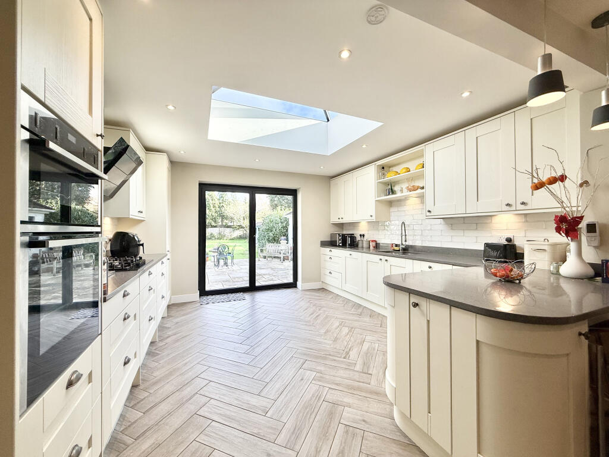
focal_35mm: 14
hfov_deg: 102.1
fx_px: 246
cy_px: 228
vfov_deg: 85.7
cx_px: 304
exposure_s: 1/205
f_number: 2.2
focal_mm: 2.22
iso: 64
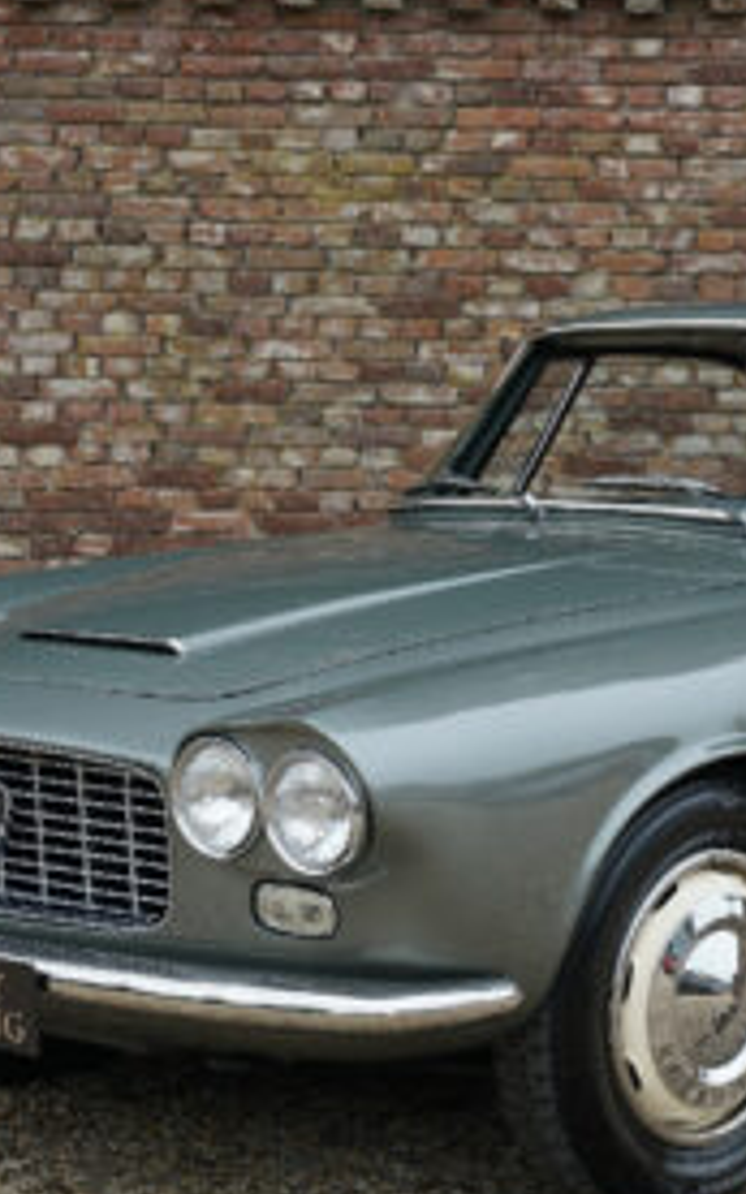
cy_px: 664
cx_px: 681
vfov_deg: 17.3
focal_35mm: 121
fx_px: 3923
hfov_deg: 10.8
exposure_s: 1/60
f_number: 6.3
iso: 200
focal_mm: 54.7
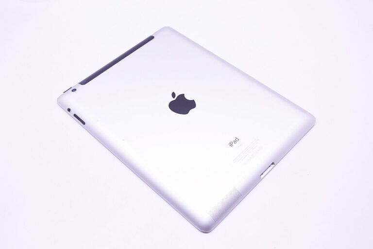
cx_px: 186
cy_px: 124
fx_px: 404
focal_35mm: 39
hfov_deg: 49.6
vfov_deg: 34.2
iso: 400
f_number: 5.6
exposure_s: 1/160
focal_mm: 26
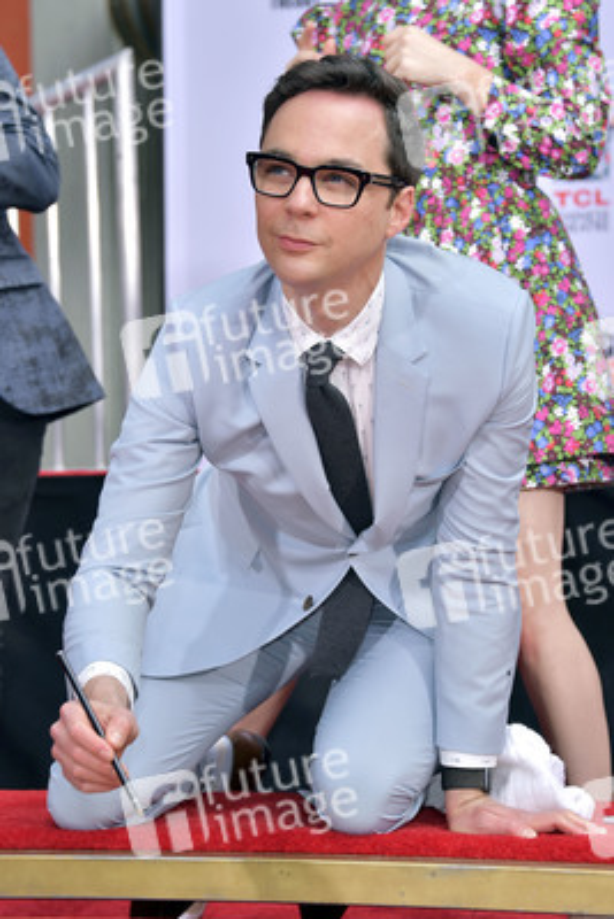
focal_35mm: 98
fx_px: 2505
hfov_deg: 14.0
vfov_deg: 20.8
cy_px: 460
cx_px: 307
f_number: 5.3
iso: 160
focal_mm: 98
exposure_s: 1/250
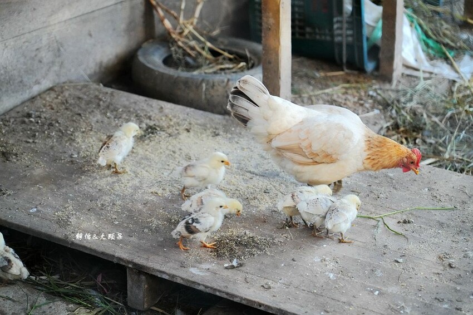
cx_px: 236
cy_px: 158
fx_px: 1326
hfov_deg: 20.2
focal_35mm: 101
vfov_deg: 13.5
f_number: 4
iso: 4000
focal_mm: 101
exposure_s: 1/125
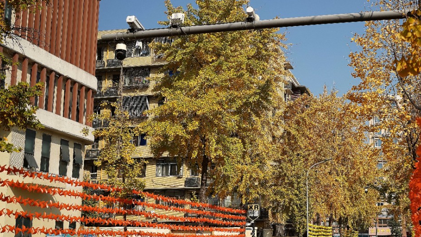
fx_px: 558
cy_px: 143
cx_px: 310
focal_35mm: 50
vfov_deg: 23.9
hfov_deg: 40.3
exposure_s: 1/1000
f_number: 4.5
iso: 100
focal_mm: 32
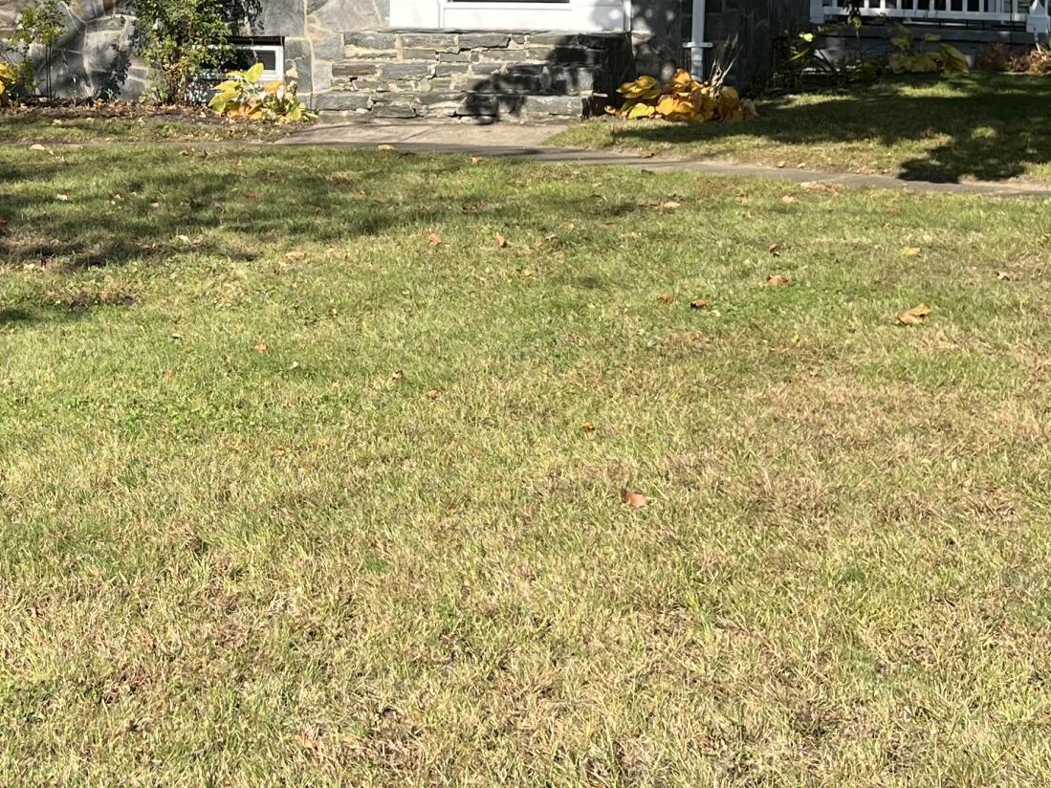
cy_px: -22
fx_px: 2155
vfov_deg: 20.0
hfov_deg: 26.3
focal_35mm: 71
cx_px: 71
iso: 50
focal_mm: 5.7
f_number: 1.5
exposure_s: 1/1511
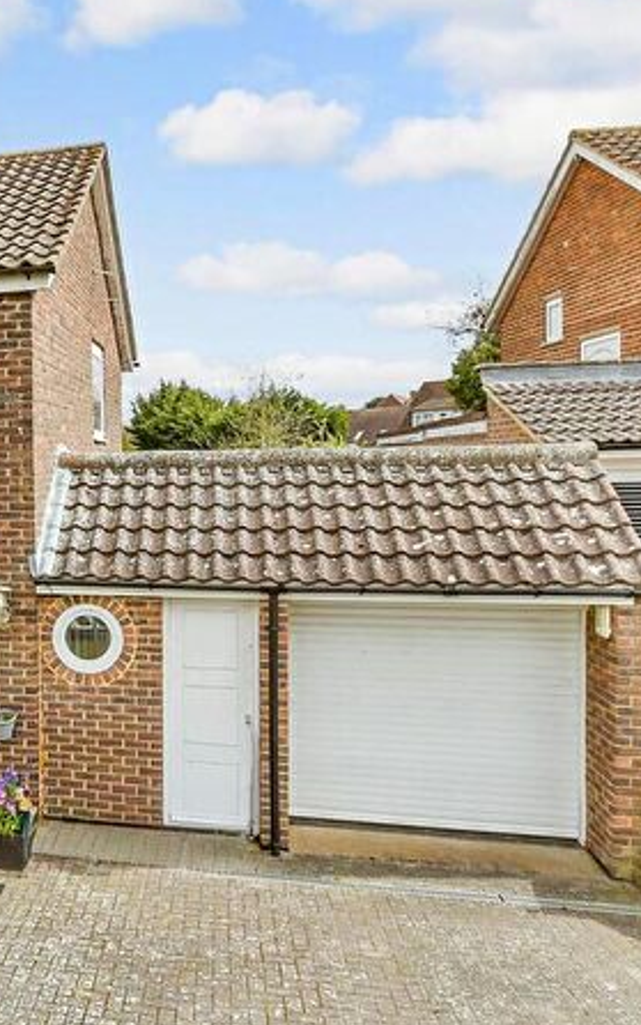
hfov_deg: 45.1
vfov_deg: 74.8
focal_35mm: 24
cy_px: 507
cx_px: 34
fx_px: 670
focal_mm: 10
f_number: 9
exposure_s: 1/320
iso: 500
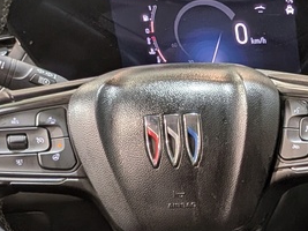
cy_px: 299
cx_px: 488
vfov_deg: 15.3
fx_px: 818
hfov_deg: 18.4
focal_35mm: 92
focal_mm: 4.53
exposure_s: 1/25
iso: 56
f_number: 1.7
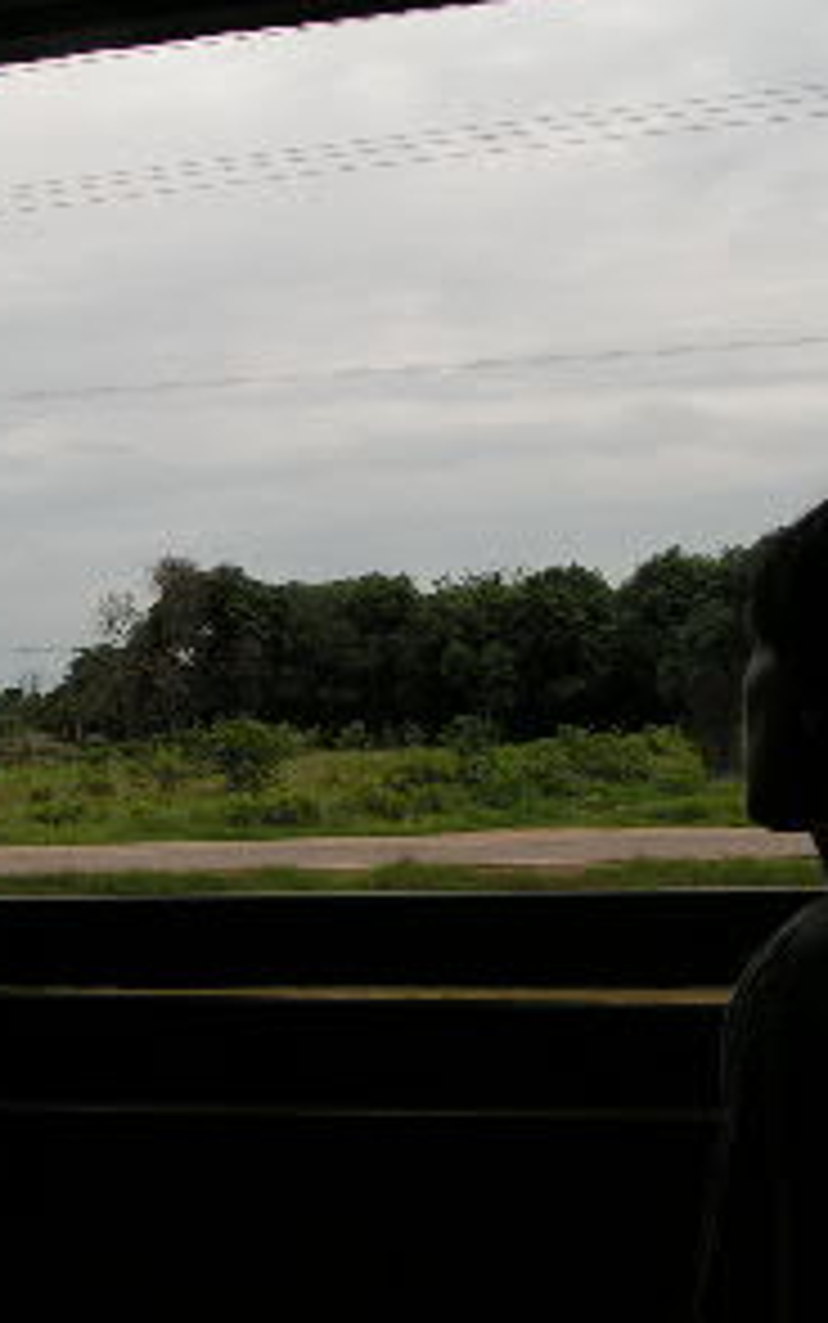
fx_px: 2236
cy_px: 666
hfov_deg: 21.0
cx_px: 405
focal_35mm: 62
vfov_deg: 33.0
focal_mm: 6.6
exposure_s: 1/160
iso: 50
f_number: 5.6
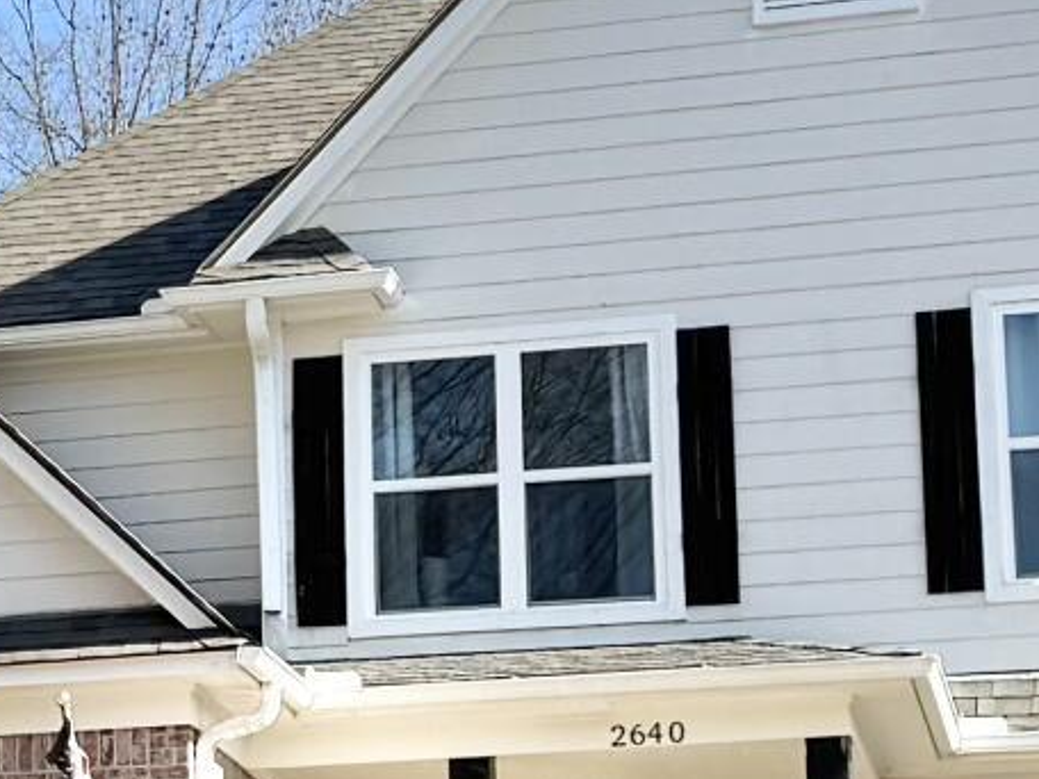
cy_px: 531
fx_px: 4742
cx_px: -260
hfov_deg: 12.2
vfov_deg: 9.4
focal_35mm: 158
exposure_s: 1/3597
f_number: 1.78
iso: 80
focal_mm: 6.76
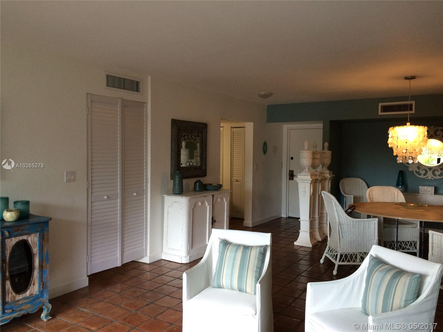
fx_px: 371
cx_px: 222
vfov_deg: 48.2
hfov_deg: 61.7
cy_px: 166
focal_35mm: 29
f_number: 2.2
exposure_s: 1/30
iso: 50
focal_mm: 4.15
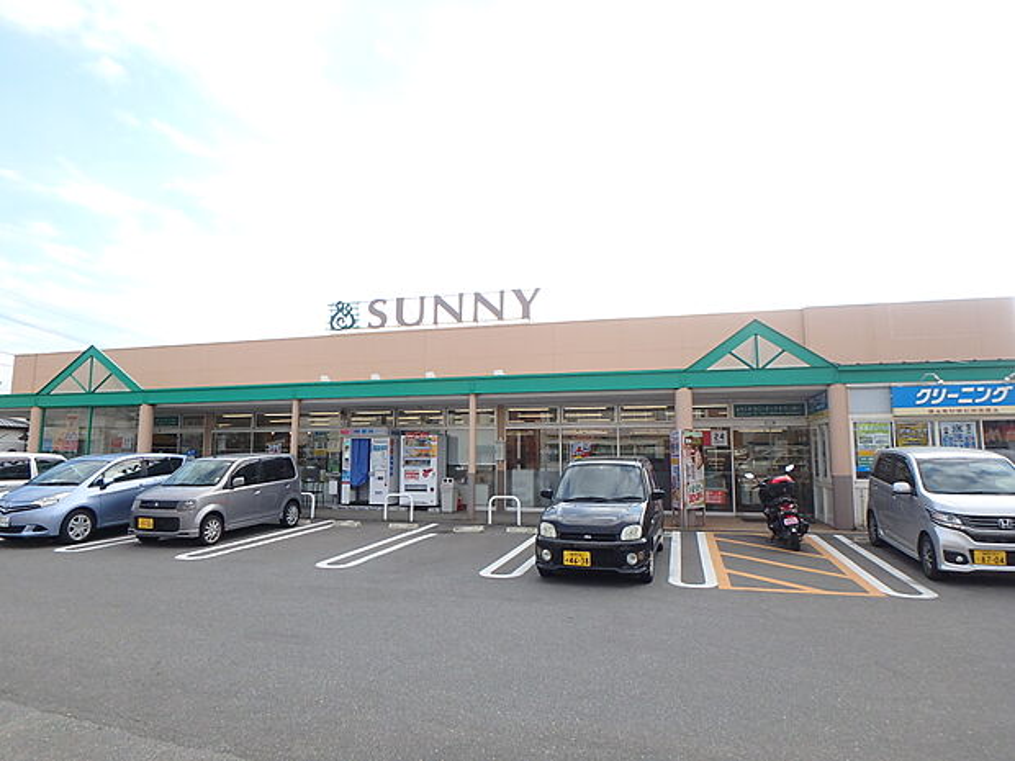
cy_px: 380
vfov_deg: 63.4
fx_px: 616
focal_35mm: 21
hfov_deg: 79.0
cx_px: 508
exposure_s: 1/500
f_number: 3.5
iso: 125
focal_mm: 3.7
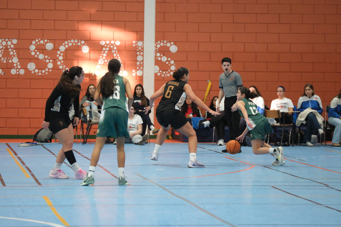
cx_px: 170
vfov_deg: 7.4
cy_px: 114
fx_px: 1762
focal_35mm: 186
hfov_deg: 11.1
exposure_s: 1/800
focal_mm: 124.3
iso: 8000
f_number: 2.8
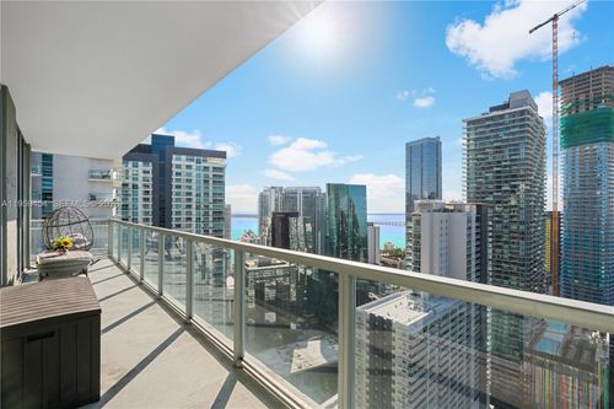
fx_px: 273
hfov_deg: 96.8
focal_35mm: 16
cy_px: 204
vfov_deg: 73.7
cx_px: 307
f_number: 9
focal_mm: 16
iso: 500
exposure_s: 1/1600
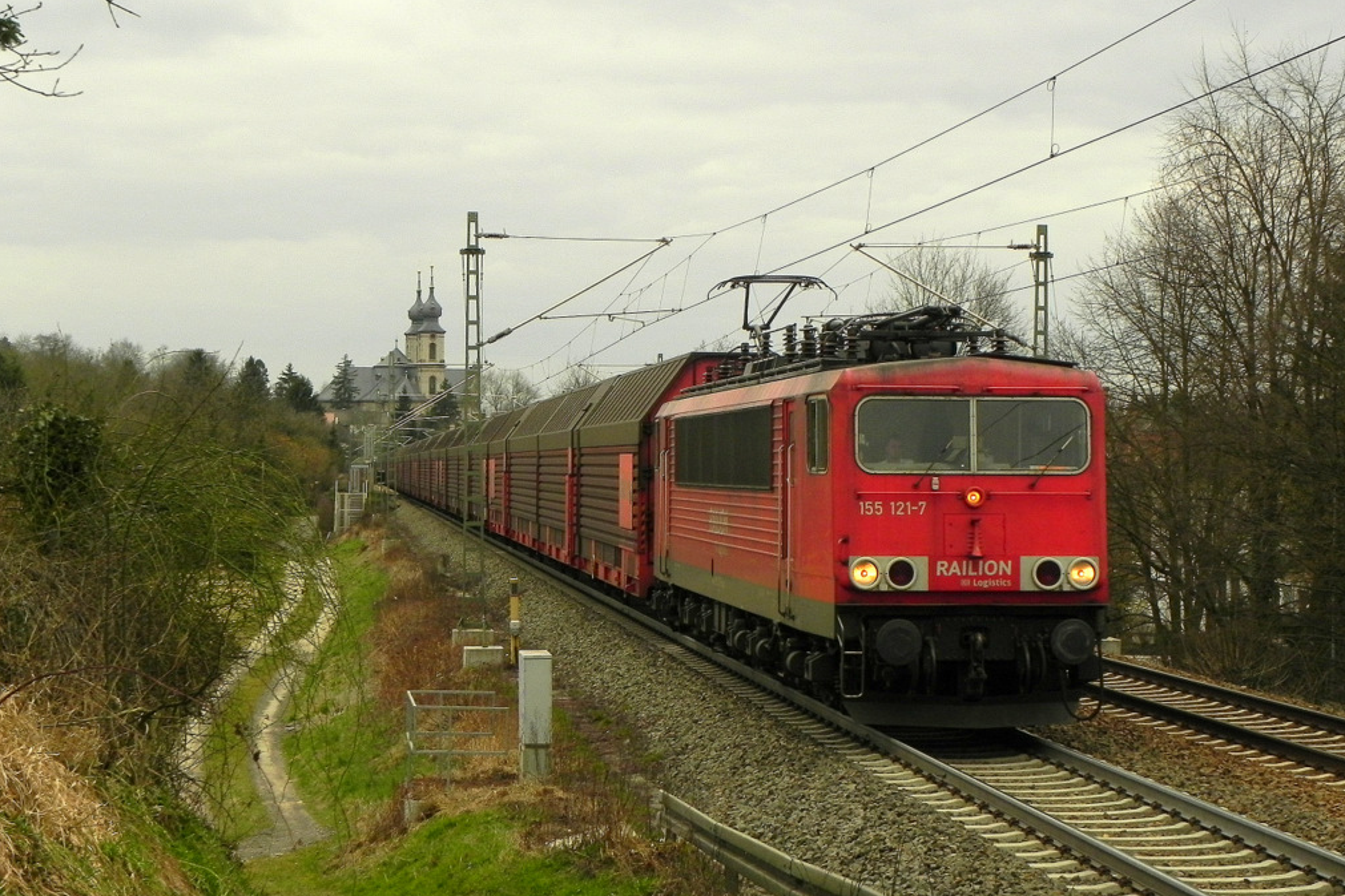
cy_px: 403
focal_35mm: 79
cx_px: 677
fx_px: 2951
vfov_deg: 17.3
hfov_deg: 25.7
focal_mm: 13.4
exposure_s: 1/400
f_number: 5.6
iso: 200
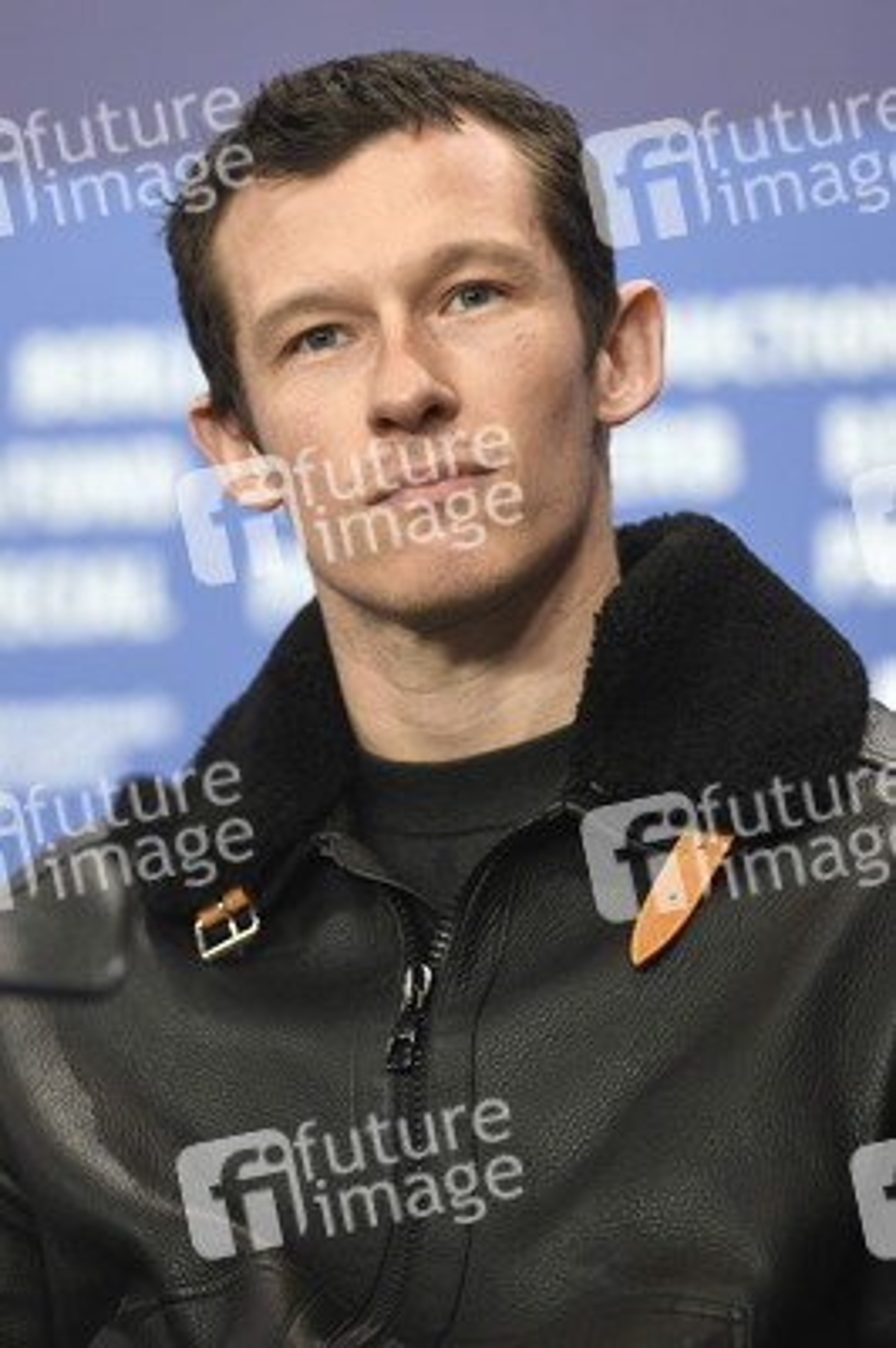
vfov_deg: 10.3
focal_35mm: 200
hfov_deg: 6.9
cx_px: 448
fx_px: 7479
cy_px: 674
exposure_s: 1/250
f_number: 4
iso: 1250
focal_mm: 200
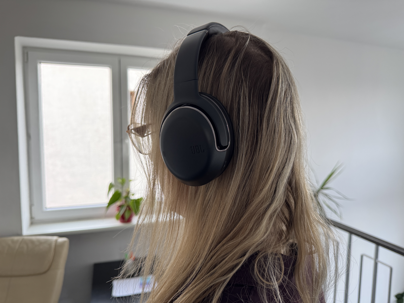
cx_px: 202
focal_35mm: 24
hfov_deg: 71.6
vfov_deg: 56.8
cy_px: 152
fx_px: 280
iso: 320
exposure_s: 1/60
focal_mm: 6.76
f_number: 1.78
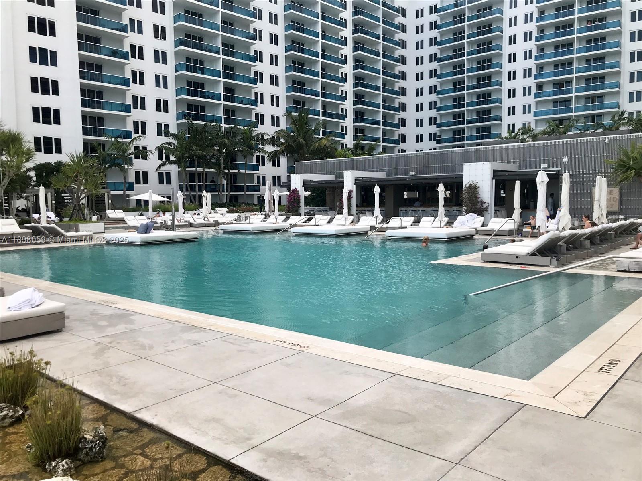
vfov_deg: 49.7
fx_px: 519
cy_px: 240
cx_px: 321
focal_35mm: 28
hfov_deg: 63.4
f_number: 1.8
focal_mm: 3.99
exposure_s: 1/406
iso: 20
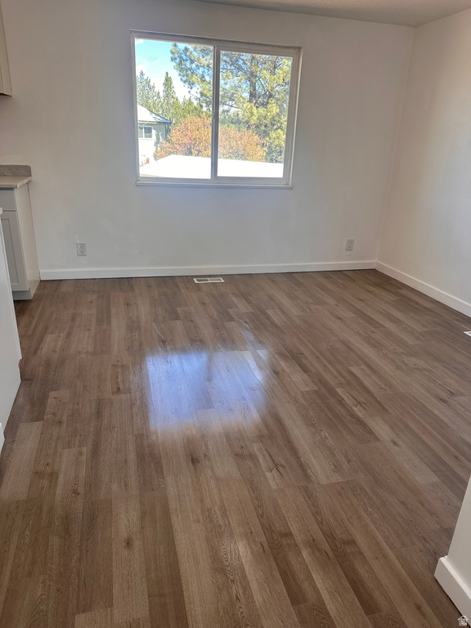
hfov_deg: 56.8
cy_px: 314
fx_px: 435
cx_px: 236
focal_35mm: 24
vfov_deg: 71.6
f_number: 1.78
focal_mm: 6.86
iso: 80
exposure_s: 1/246
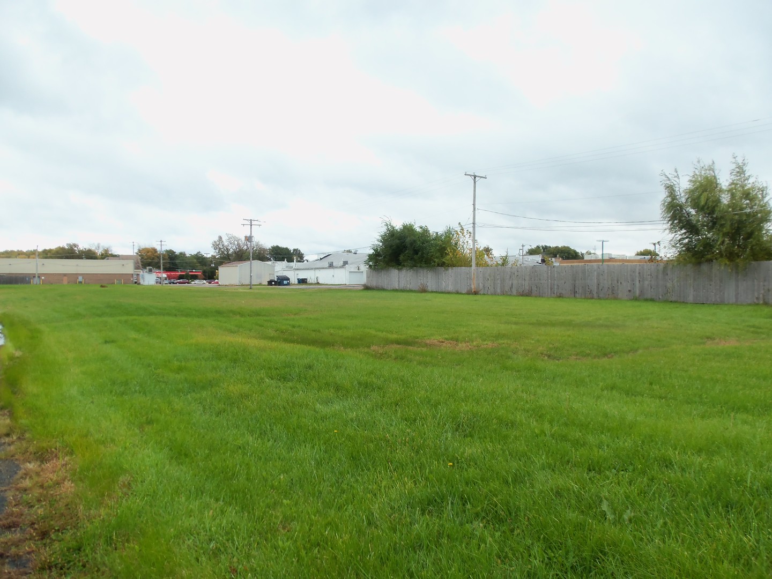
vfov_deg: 48.2
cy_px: 290
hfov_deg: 61.7
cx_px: 386
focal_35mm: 29
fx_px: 647
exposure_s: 1/40
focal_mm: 5.2
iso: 80
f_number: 3.4
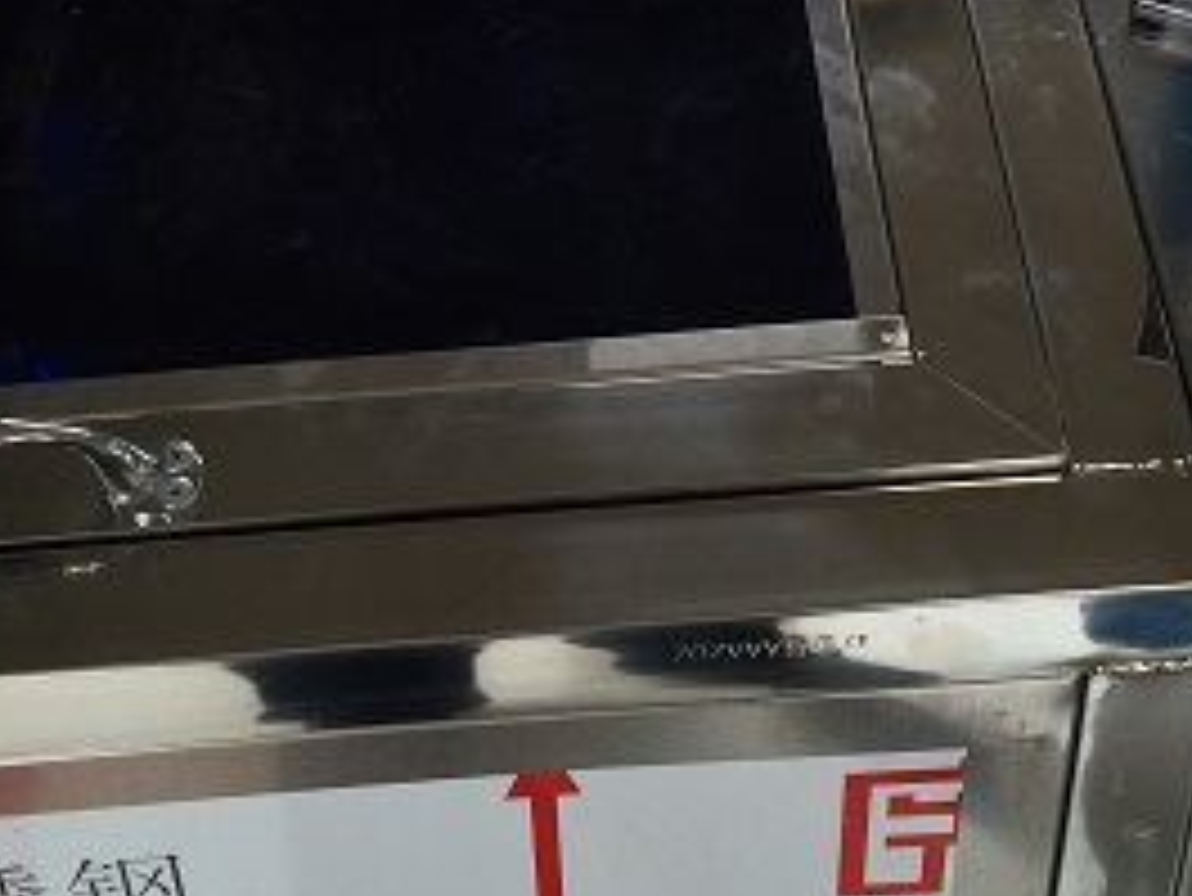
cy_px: -203
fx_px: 2653
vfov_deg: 18.1
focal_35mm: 77
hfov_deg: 25.3
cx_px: 661
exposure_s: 1/120
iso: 50
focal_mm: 4.15
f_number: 2.2
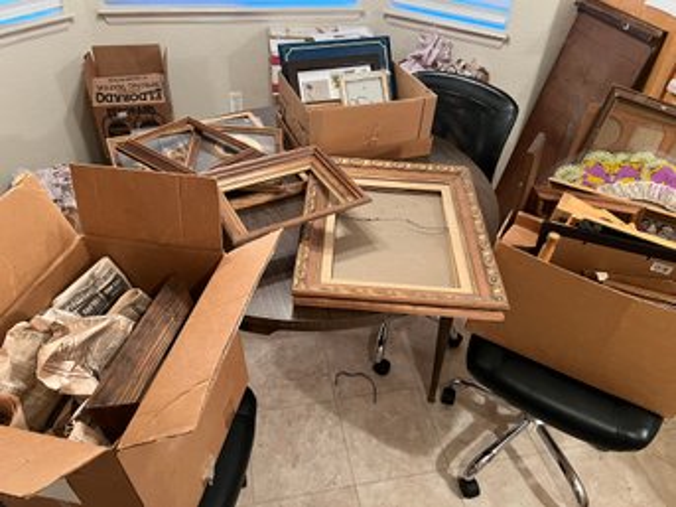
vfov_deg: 53.0
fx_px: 508
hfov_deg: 67.3
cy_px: 254
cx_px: 338
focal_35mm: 26
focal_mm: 5.7
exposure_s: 1/60
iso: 500
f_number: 1.5
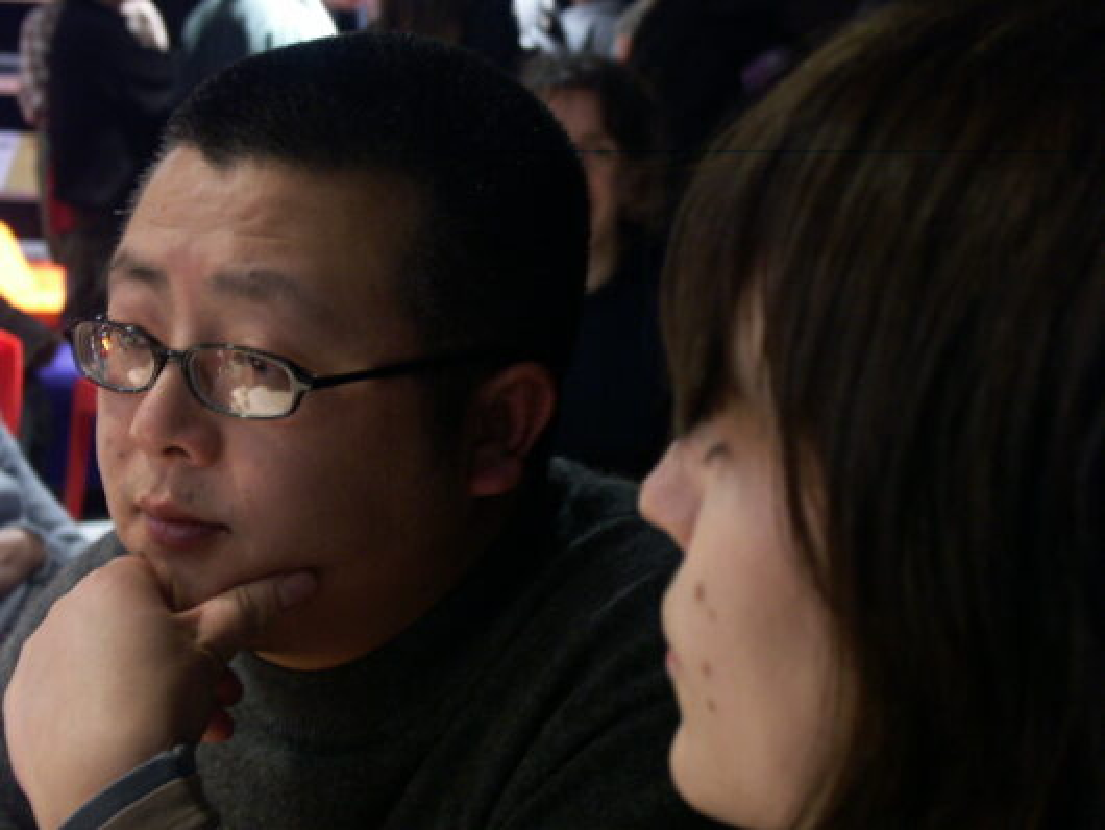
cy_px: 415
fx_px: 2683
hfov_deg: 23.3
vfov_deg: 17.6
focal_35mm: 84
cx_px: 552
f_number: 4
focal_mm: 20.96
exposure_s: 1/3
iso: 200
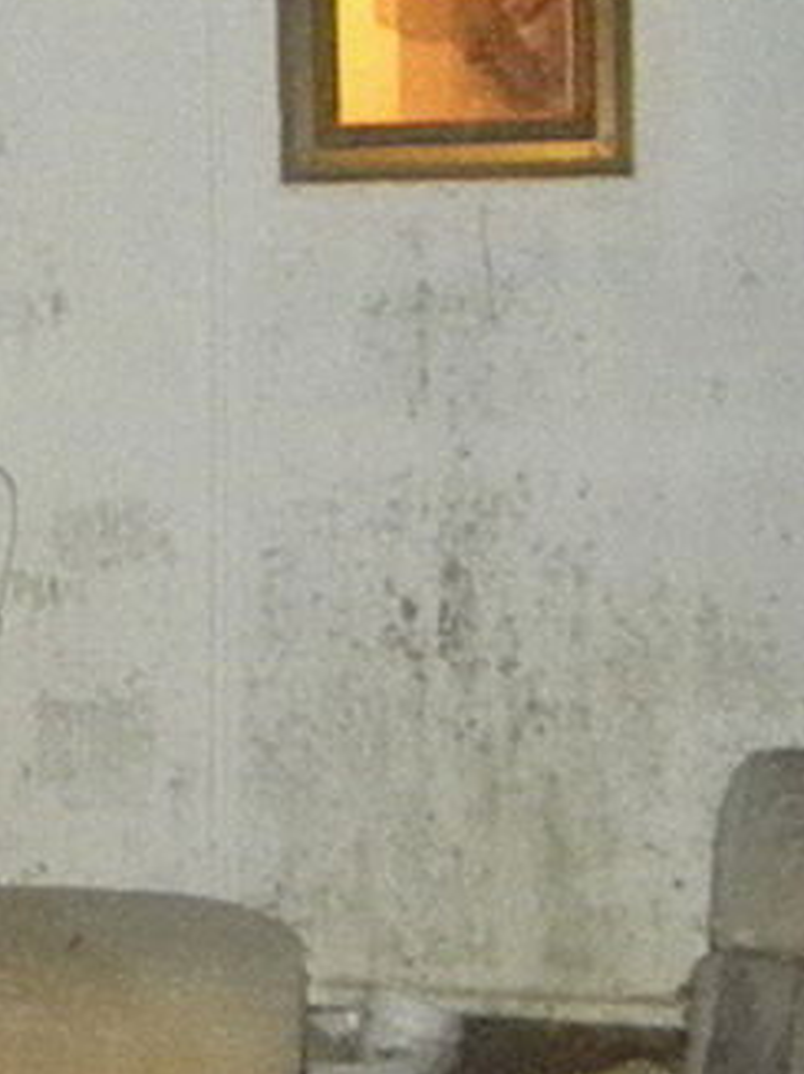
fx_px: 2729
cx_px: -511
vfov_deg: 22.3
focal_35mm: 88
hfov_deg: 15.1
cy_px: 504
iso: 3200
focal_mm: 5
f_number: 3.5
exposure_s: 1/26
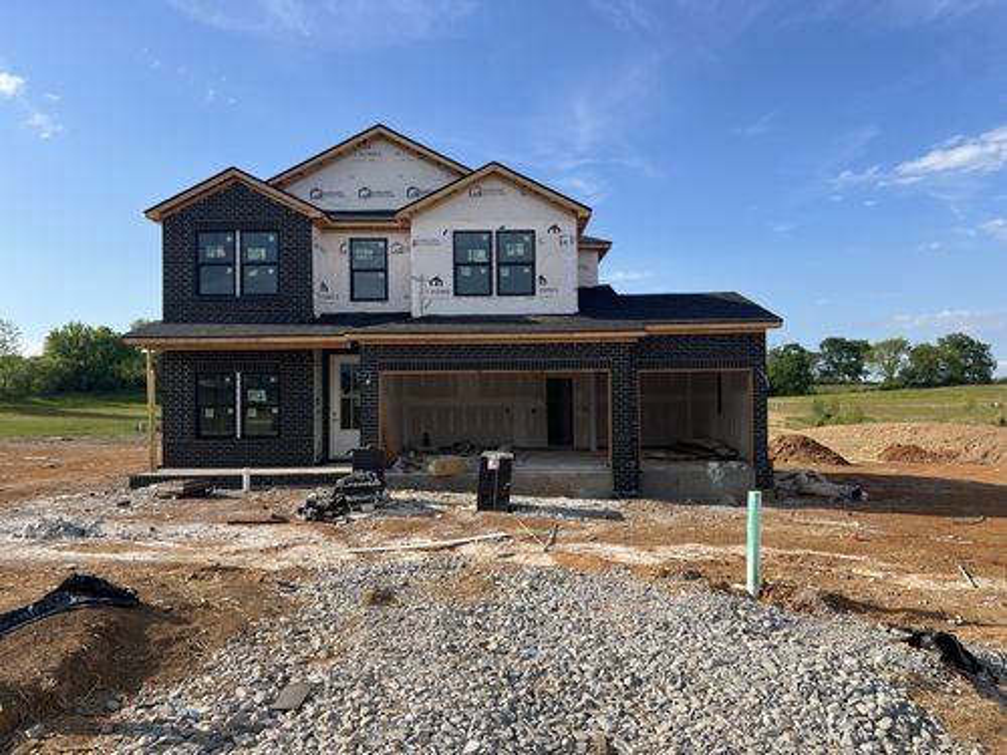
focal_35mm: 26
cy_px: 378
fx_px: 756
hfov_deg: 67.3
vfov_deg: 53.1
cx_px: 504
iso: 50
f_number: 1.5
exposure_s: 1/3460
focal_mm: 5.7
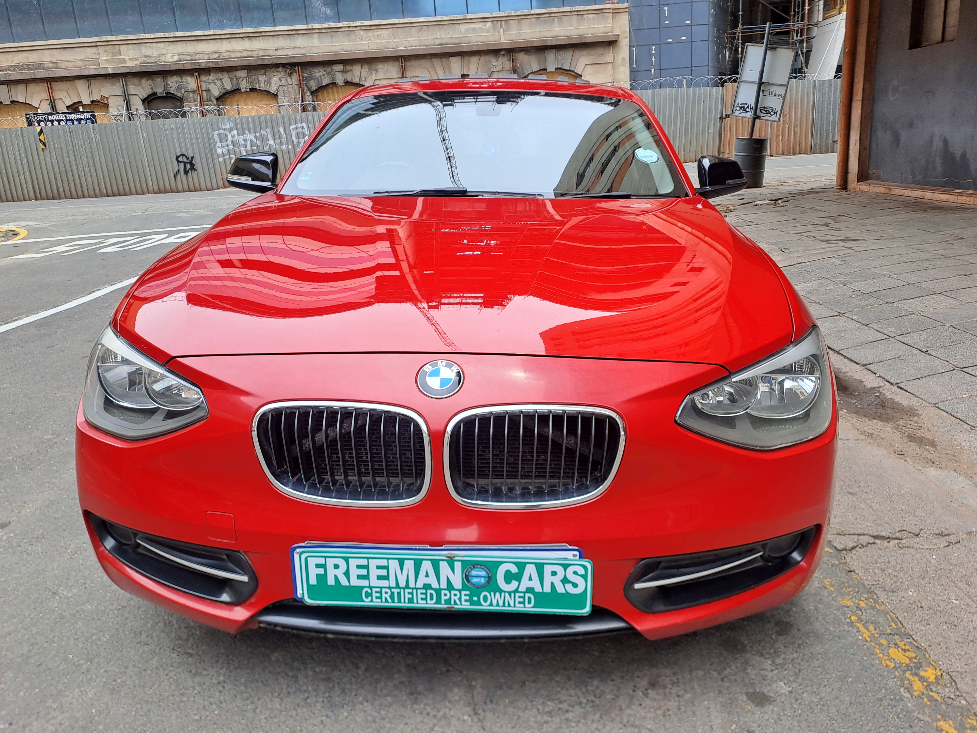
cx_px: 503
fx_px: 734
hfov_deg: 67.3
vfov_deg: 53.1
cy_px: 379
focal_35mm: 26
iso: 32
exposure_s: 1/329
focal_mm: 4.65
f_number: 1.8
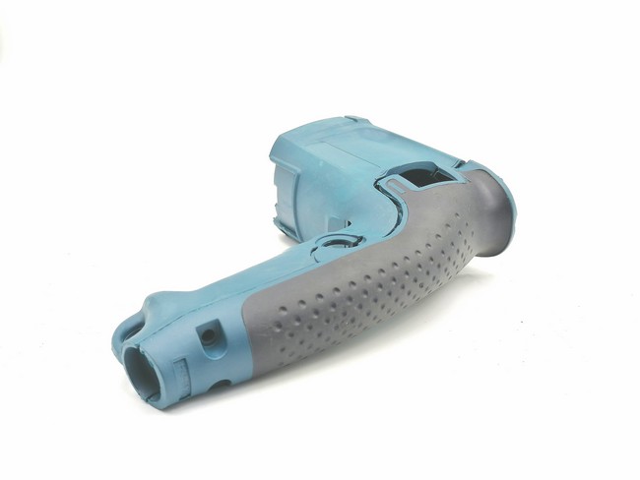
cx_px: 320
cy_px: 240
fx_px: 592
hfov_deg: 56.8
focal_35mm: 32
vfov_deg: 44.2
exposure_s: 1/121
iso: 50
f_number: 1.8
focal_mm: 5.3
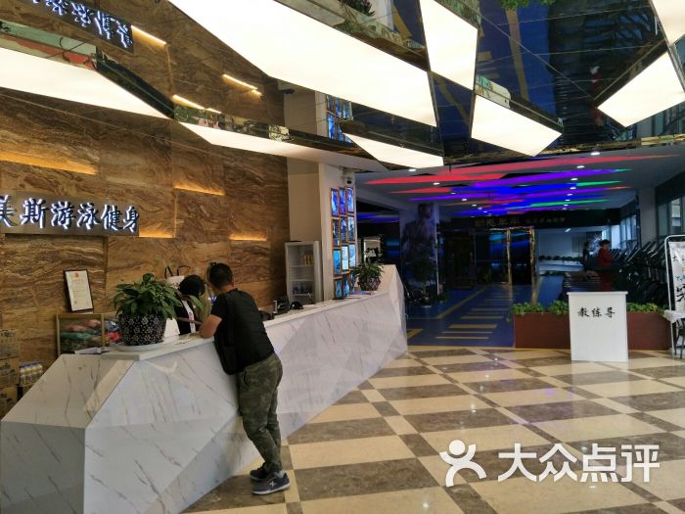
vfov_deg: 56.8
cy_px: 257
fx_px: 475
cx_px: 342
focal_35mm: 24
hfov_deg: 71.6
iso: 90
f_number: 1.7
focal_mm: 4.1
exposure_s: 1/100
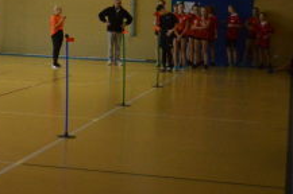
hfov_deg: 17.4
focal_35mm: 109
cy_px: 3
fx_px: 886
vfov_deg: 12.4
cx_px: -108
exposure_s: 1/500
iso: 1800
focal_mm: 26
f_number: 4.2
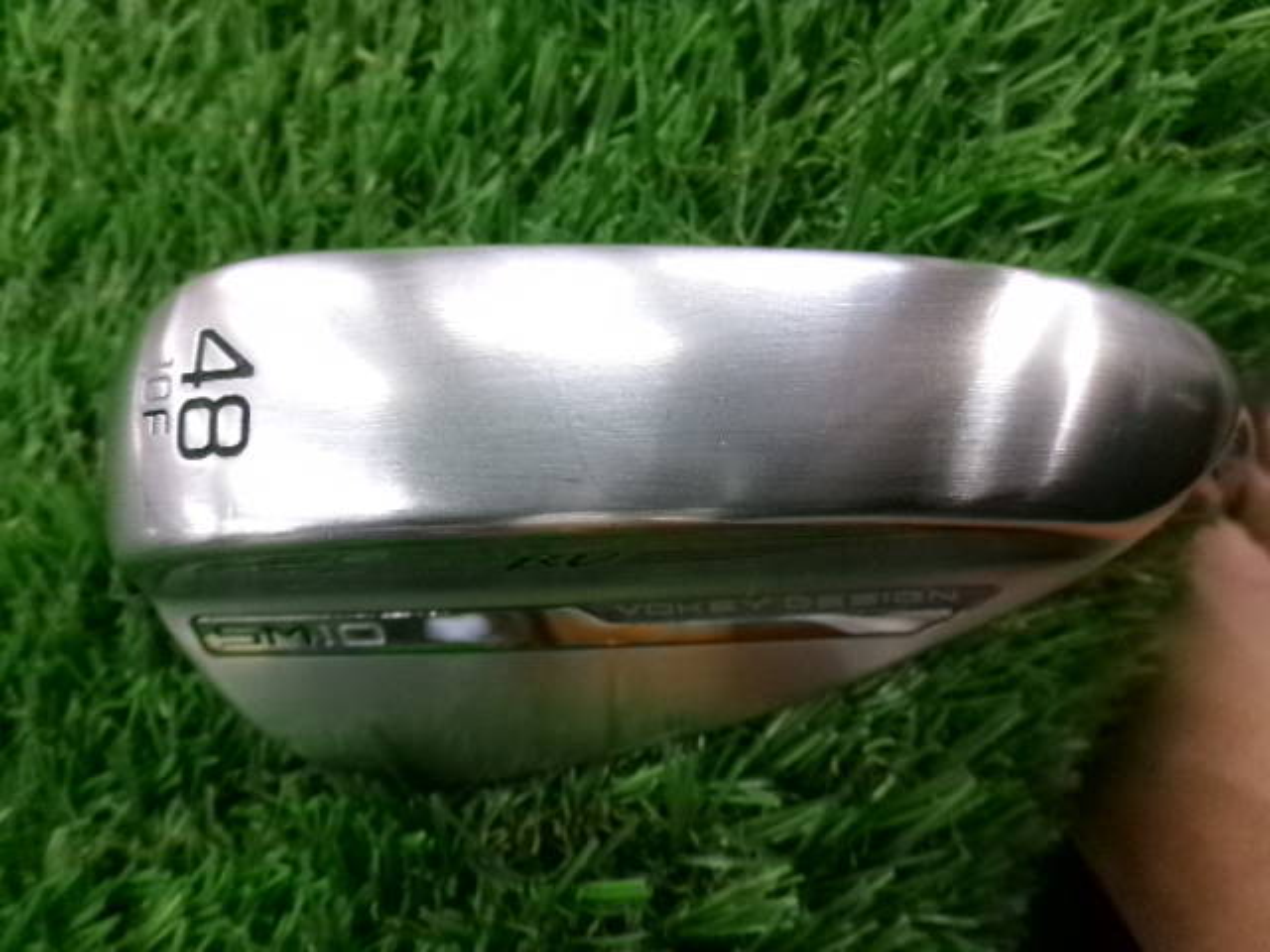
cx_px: 635
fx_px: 1027
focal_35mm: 28
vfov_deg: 49.7
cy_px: 476
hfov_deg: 63.4
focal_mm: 5.1
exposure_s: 1/70
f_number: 3.9
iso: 800
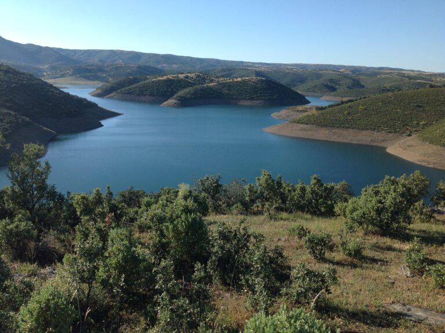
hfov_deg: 52.7
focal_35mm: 35
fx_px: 449
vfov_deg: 40.6
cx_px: 222
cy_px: 166
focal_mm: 4.28
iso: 50
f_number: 2.4
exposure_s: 1/1374
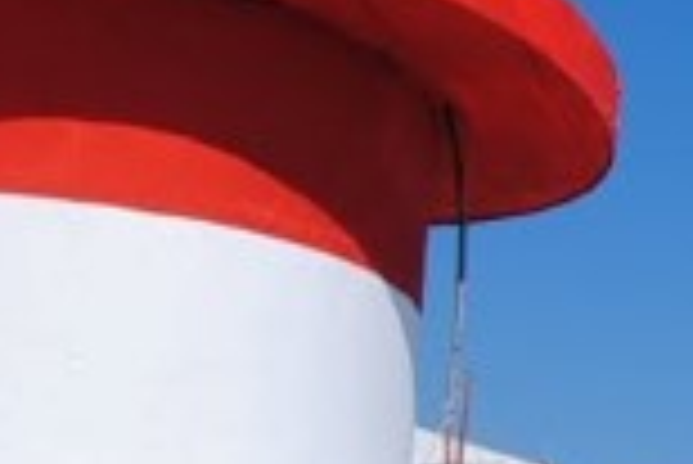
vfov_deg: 11.5
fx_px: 2158
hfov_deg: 15.9
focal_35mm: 112
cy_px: 811
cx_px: 1199
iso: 100
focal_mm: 10
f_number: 9
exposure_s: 1/320
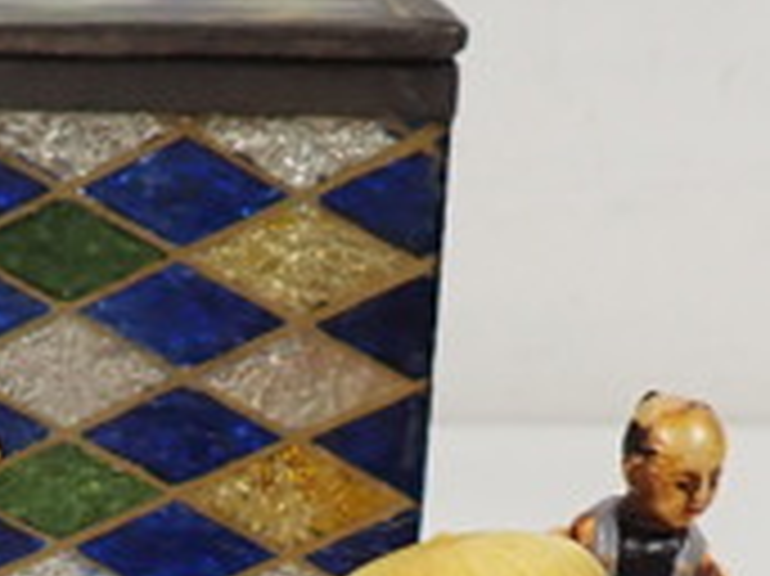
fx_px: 2601
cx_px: 27
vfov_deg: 11.7
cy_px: 1040
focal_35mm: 117
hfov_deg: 16.5
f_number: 2
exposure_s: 1/125
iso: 125
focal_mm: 4.5
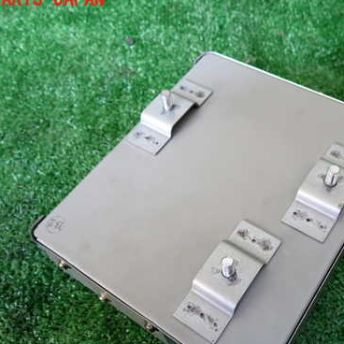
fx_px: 405
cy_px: 198
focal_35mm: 36
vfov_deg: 45.9
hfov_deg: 45.7
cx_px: 215
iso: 200
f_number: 2
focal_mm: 4.5
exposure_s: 1/60
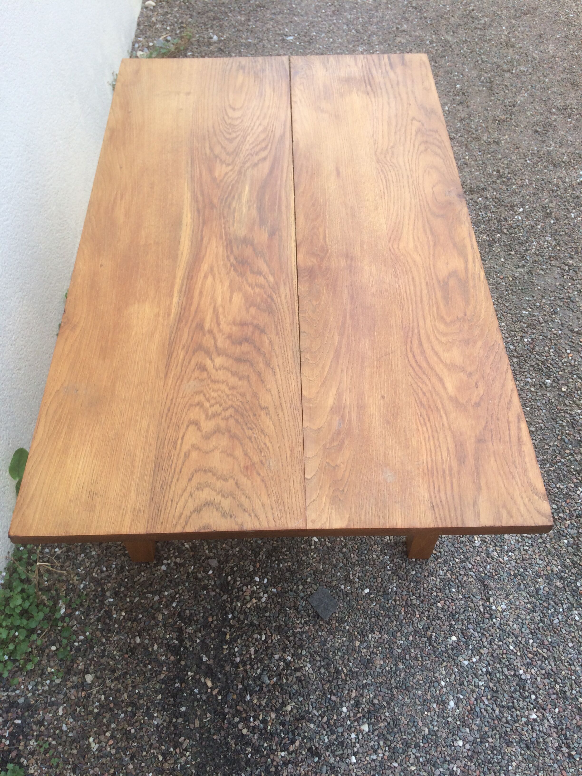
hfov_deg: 48.2
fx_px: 650
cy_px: 388
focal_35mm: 29
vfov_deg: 61.7
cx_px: 291
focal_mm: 4.15
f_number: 2.2
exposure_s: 1/456
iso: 32
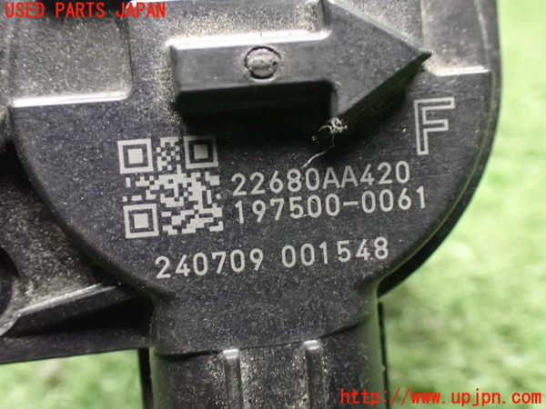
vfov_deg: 32.9
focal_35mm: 44
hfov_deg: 42.9
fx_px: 694
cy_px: 204
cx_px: 273
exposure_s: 1/30
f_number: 2.9
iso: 1600
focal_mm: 7.84
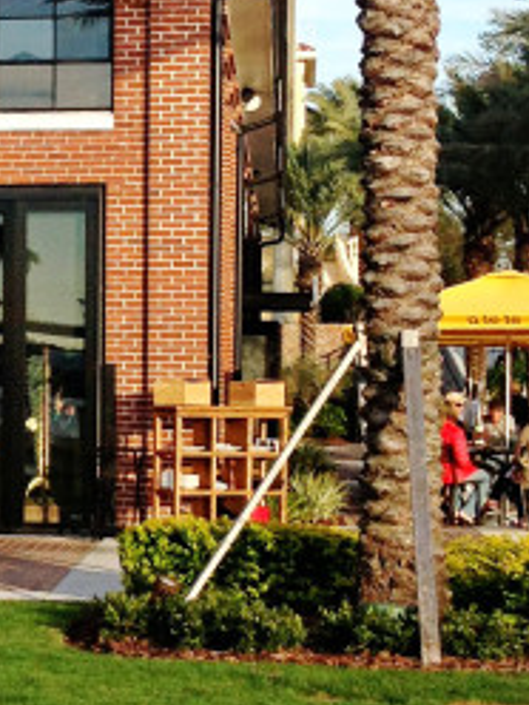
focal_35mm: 136
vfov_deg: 14.5
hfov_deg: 10.4
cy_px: 324
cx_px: -330
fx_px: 2771
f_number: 2.4
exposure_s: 1/733
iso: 50
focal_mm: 4.12
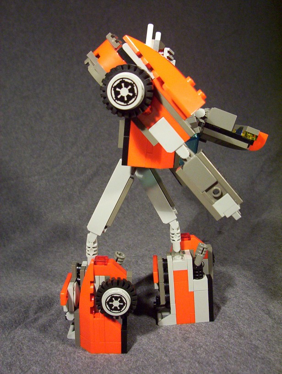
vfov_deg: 43.8
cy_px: 187
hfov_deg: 33.7
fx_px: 465
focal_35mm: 43
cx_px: 141
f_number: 2.73
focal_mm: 5.77
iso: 200
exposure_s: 1/24.5
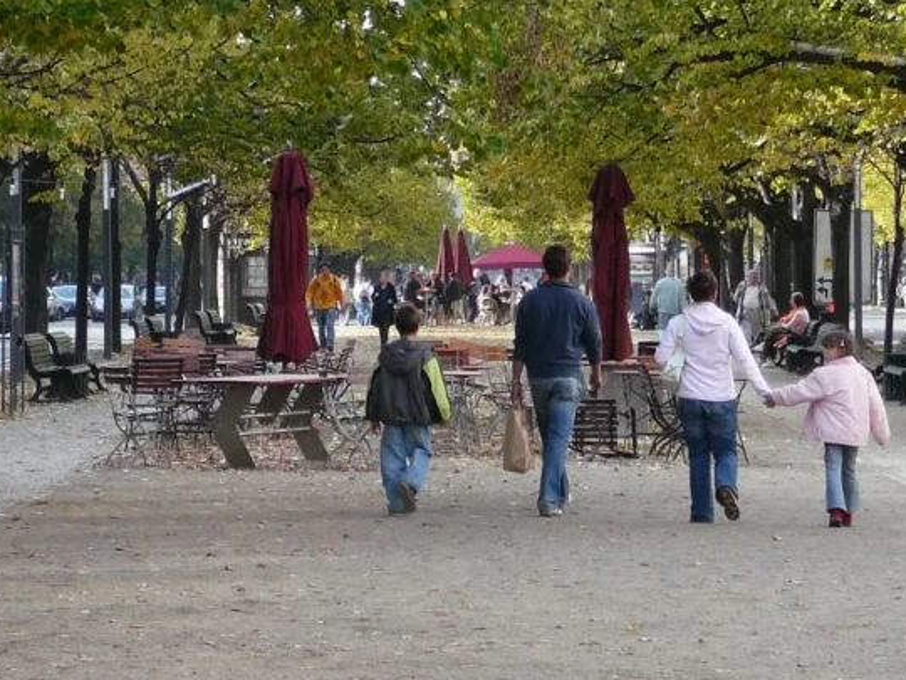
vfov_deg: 8.2
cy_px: 160
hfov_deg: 11.0
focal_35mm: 180
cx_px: 406
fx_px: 4711
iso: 80
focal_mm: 14.1
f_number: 3.9
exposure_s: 1/125
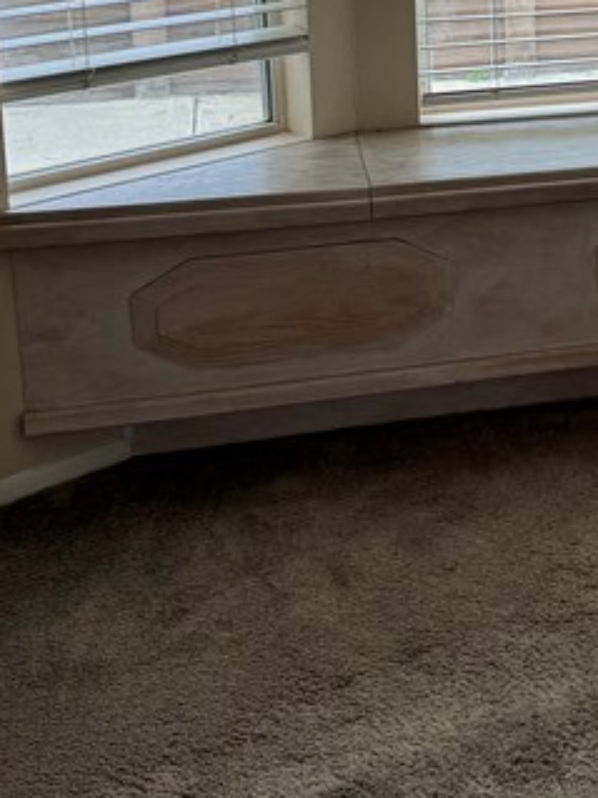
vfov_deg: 24.2
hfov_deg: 18.1
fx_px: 1775
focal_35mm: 77
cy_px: -10
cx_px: 736
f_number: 1.78
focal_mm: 6.86
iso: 80
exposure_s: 1/120
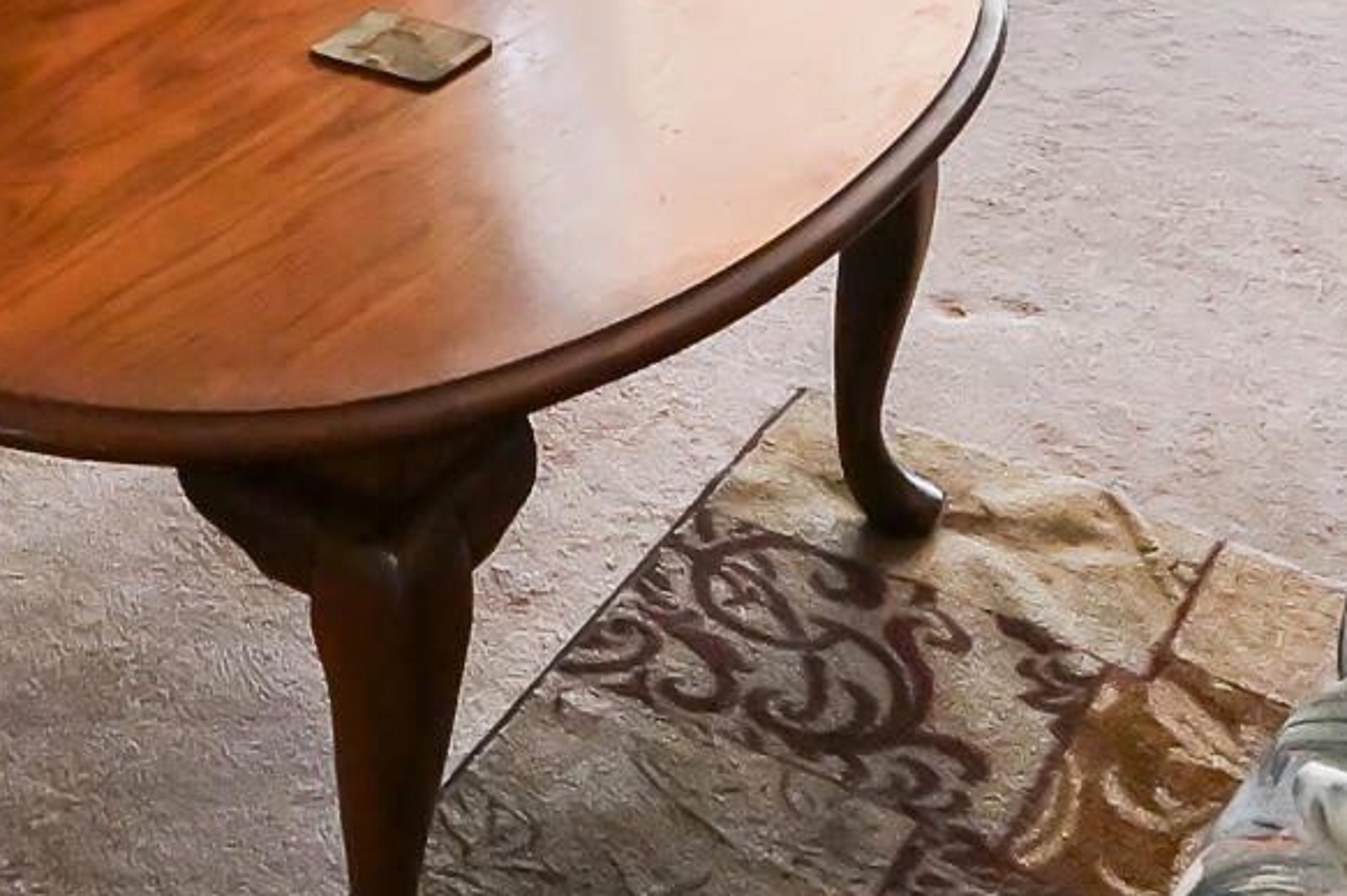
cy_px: -857
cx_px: 111
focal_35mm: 72
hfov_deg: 27.0
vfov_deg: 15.4
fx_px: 2692
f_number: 11
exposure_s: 1/100
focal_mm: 14
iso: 2500
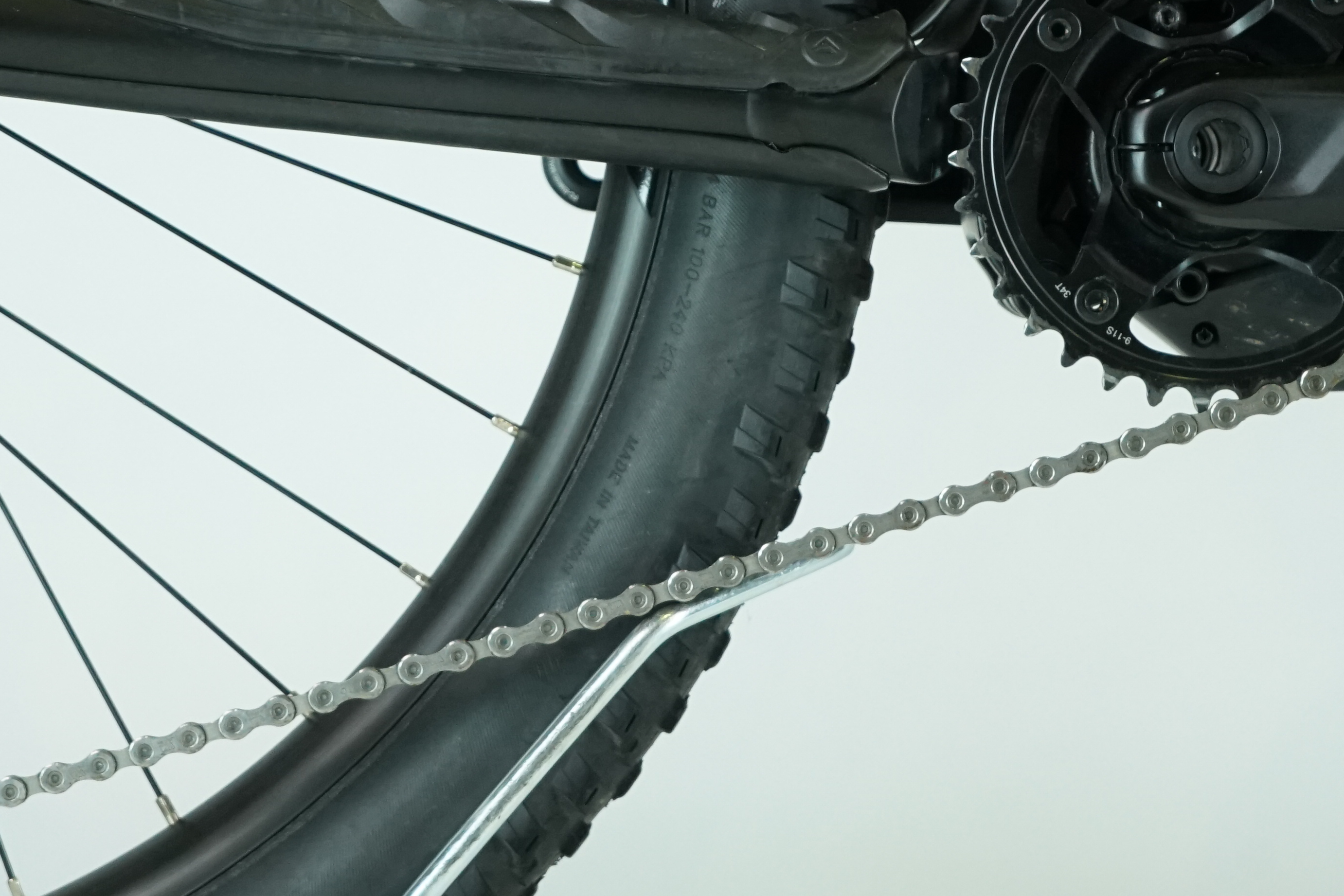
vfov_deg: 9.0
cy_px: 49
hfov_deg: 13.5
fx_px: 5674
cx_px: 502
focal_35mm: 152
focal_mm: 70
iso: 2000
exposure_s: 1/200
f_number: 5.6
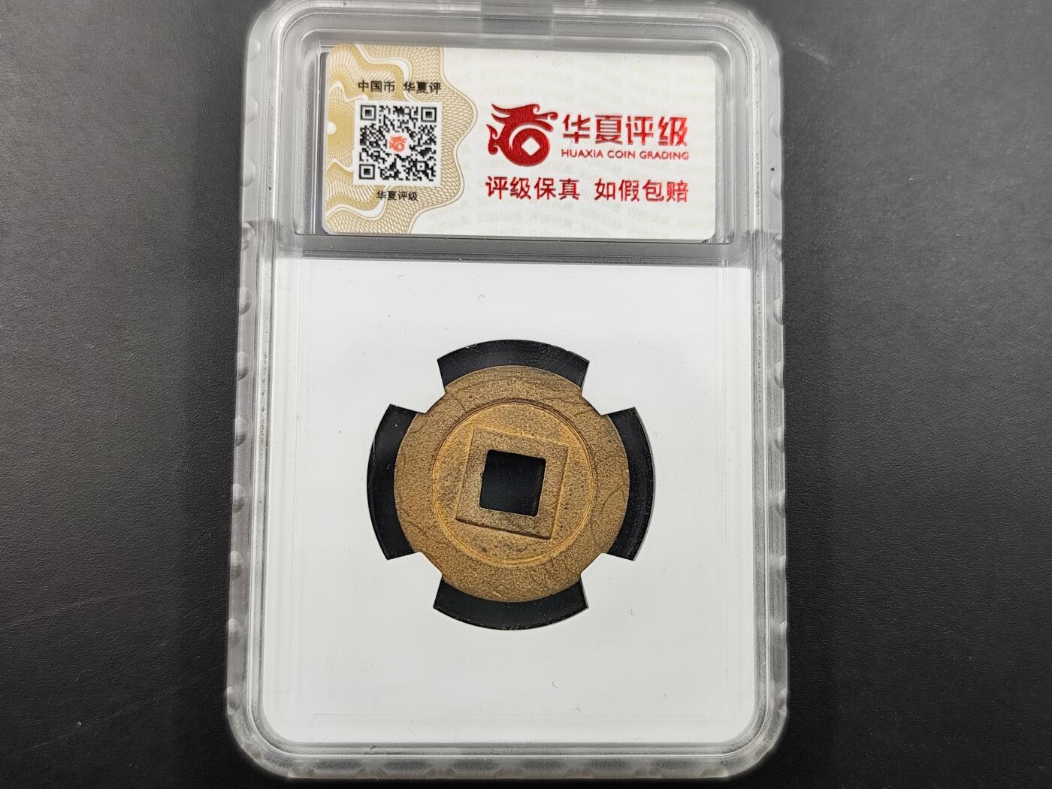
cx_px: 526
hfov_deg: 47.9
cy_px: 394
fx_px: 1185
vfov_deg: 36.8
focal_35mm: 39
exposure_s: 1/100
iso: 80
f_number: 1.65
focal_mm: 6.14
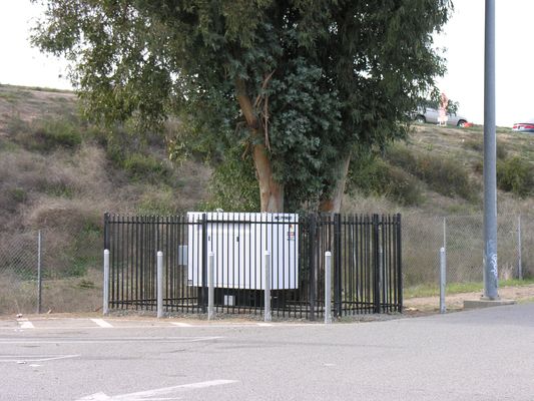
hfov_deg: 18.9
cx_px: 267
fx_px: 1605
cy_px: 200
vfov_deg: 14.2
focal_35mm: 104
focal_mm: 26.5
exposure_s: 1/90
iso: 50
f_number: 5.2
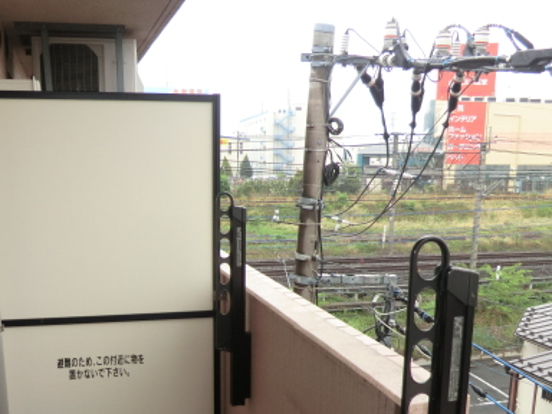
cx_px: 206
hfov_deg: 46.4
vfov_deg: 34.7
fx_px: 638
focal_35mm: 40
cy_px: 338
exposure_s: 1/60
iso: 80
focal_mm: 4.3
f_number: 3.2
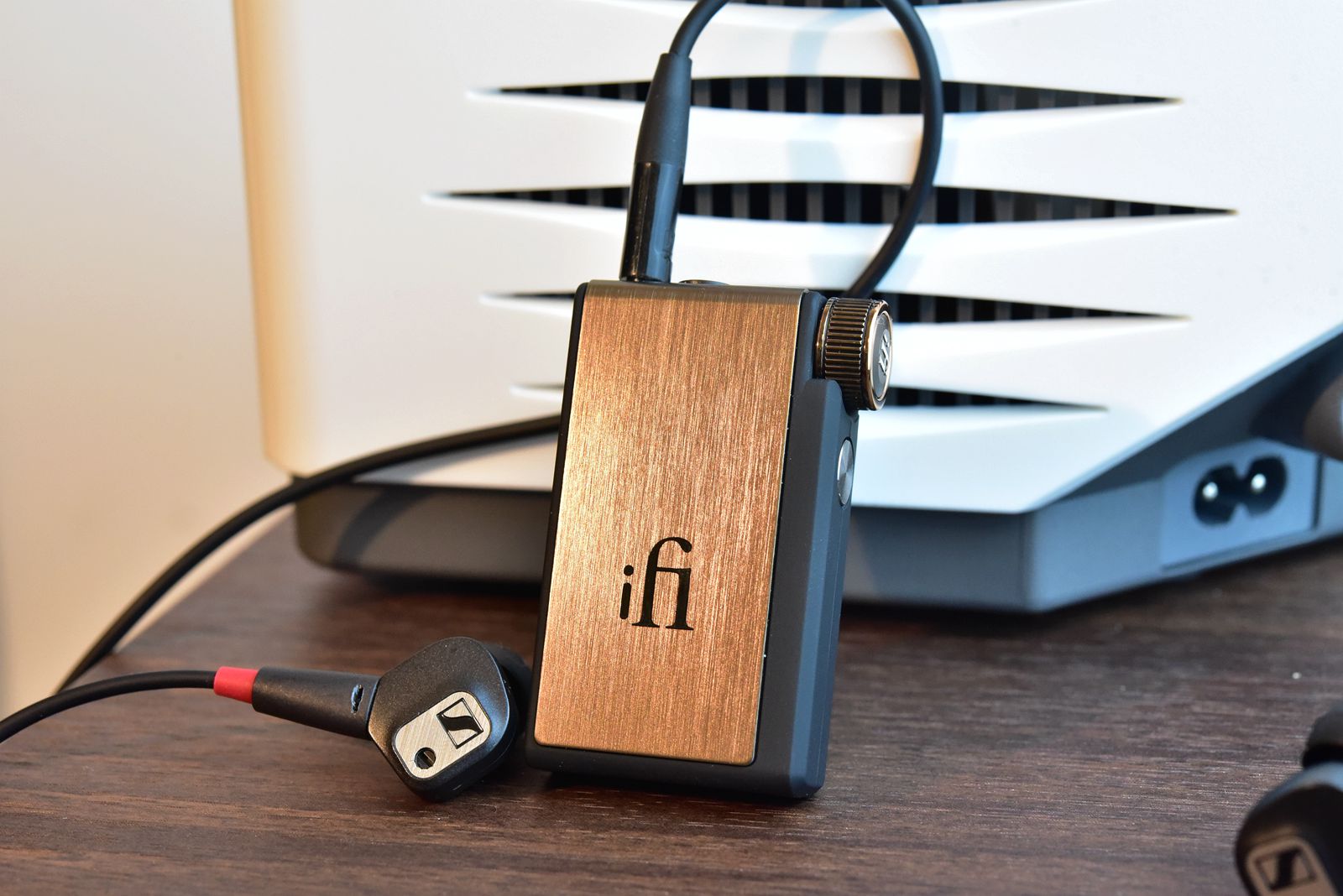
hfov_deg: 33.4
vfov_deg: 22.6
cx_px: 672
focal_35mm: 60
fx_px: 2239
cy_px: 448
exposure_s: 1/80
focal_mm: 60
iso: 5000
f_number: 11
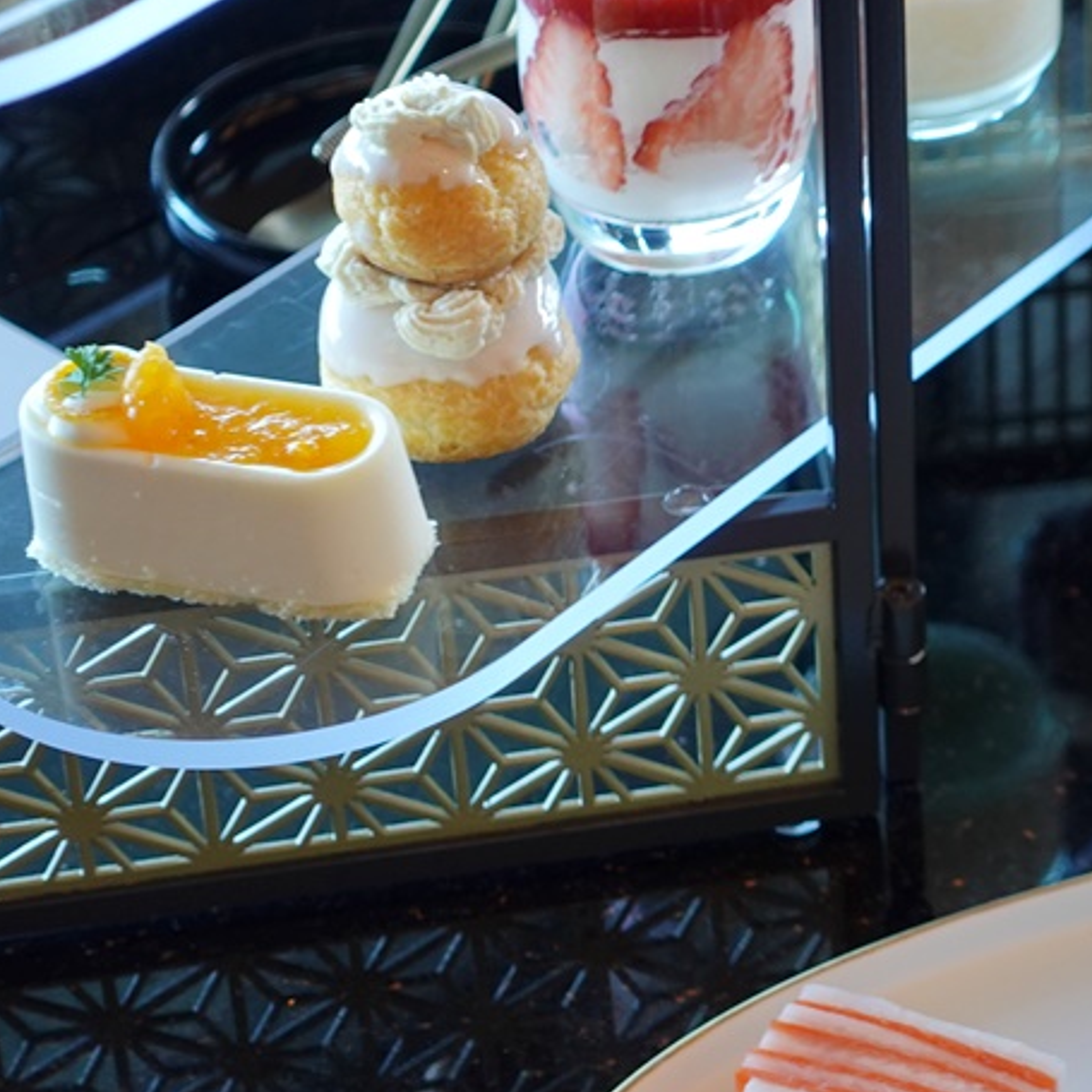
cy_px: 559
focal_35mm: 130
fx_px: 4640
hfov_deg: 13.1
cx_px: 1310
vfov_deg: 13.4
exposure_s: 1/60
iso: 250
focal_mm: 21.64
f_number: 2.8
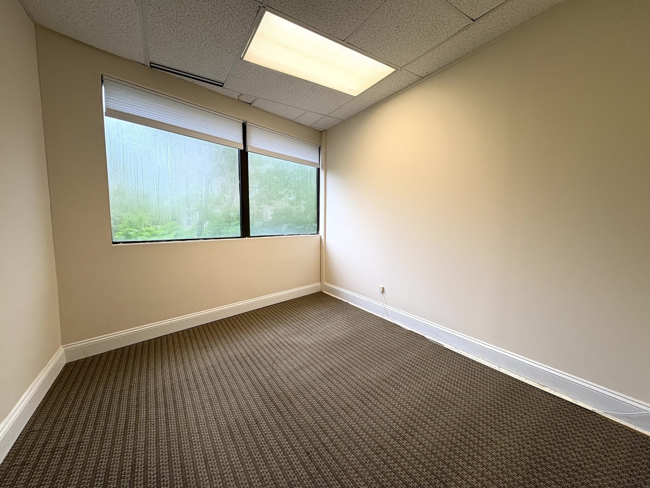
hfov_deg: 102.1
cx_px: 325
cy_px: 244
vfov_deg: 85.7
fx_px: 263
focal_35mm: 14
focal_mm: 2.22
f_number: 2.2
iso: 100
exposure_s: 1/120
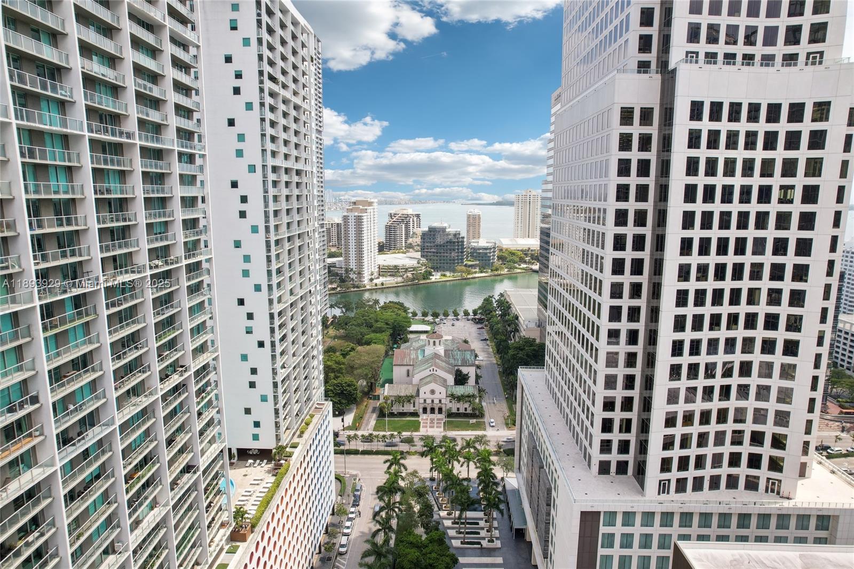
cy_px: 284
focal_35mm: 22
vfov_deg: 57.2
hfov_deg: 78.6
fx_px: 522
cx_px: 427
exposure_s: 1/2000
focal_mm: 8.4
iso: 150
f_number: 2.8
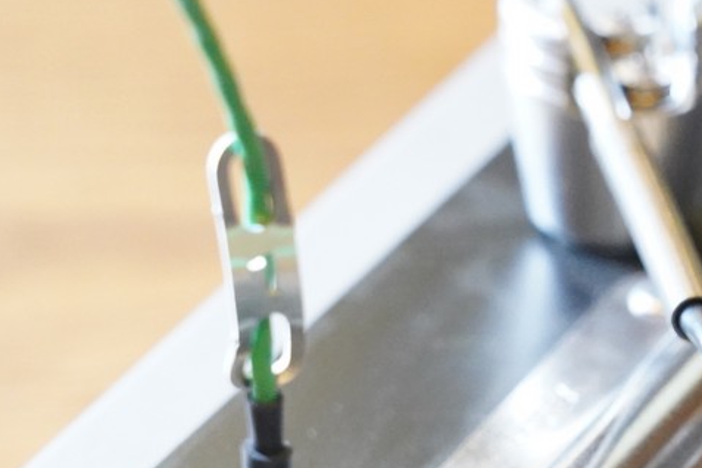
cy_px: 358
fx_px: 5499
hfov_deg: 7.3
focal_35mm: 282
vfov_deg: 4.9
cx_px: 764
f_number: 7.1
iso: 12800
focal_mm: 105
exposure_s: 1/50
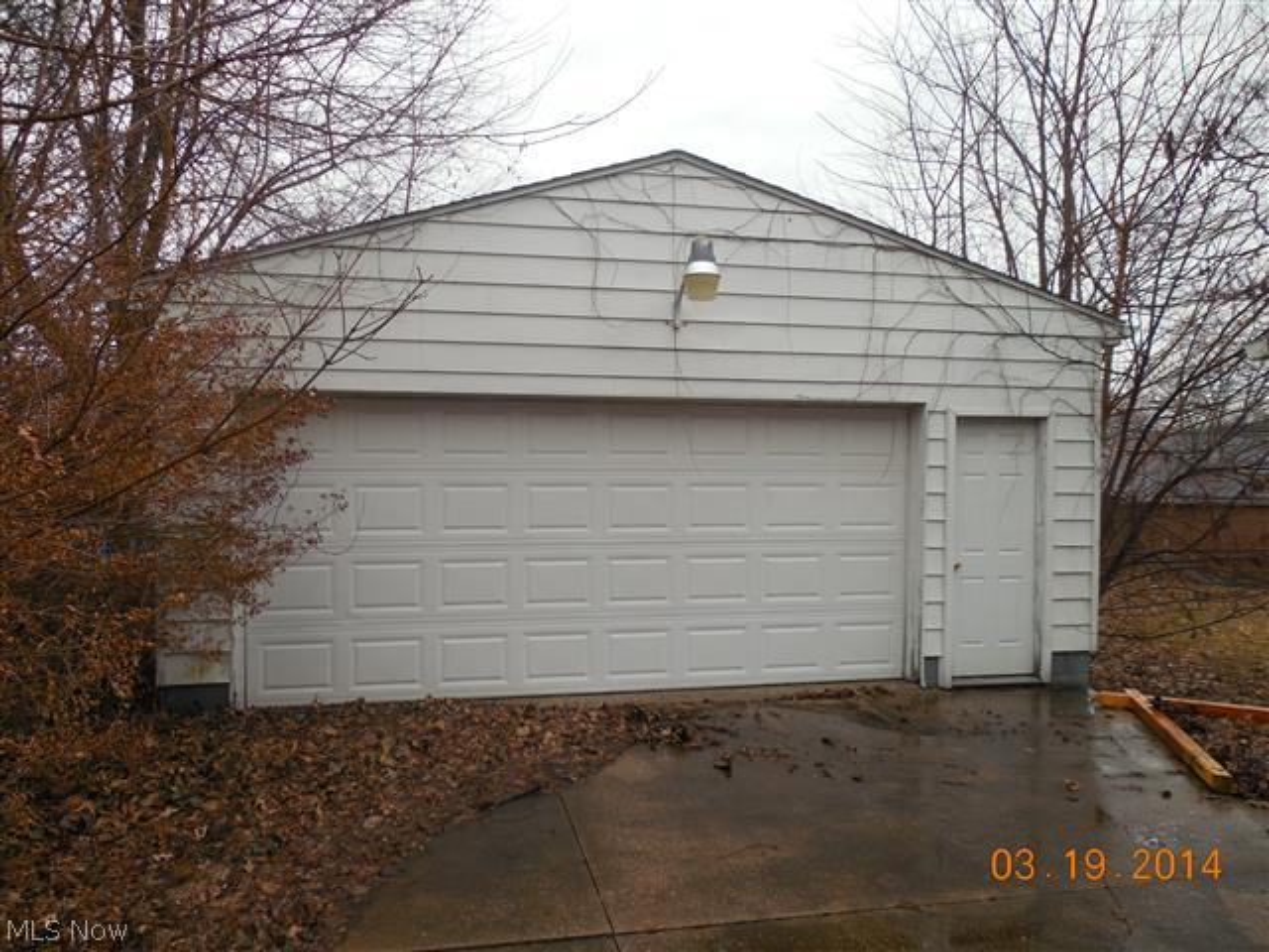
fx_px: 916
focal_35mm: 25
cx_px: 634
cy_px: 476
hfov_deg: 69.4
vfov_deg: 54.9
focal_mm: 4.5
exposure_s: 1/250
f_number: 3.3
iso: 125
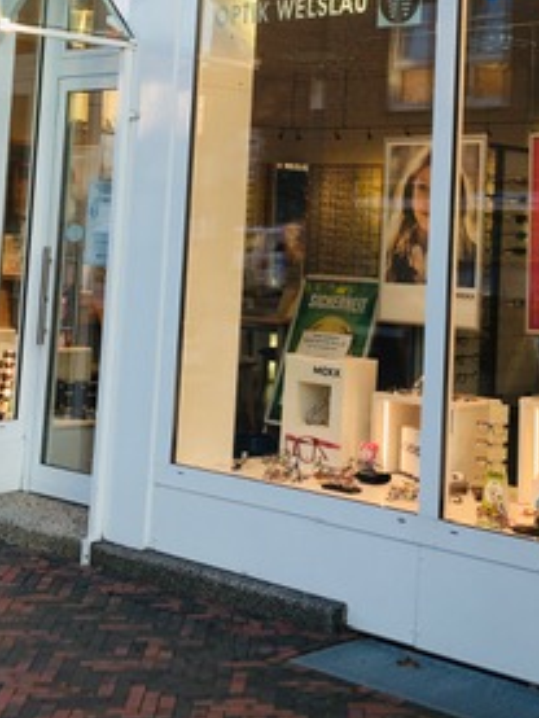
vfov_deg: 28.1
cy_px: 101
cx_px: 389
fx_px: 1390
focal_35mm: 67
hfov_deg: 21.8
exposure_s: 1/118
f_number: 2.2
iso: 25
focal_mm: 4.15
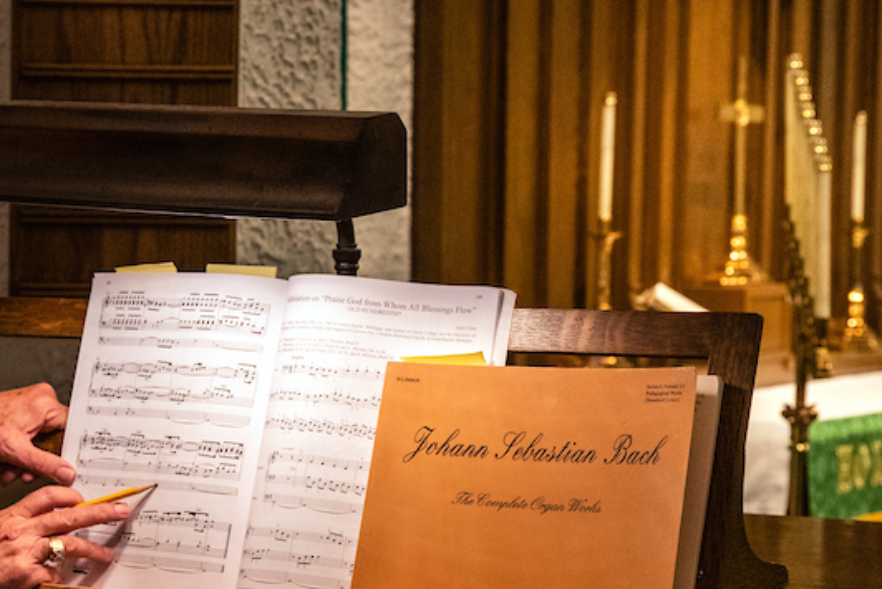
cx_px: 88
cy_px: 489
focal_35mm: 106
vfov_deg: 12.9
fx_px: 2598
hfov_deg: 18.9
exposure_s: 1/60
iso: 1600
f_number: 5.6
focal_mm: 47
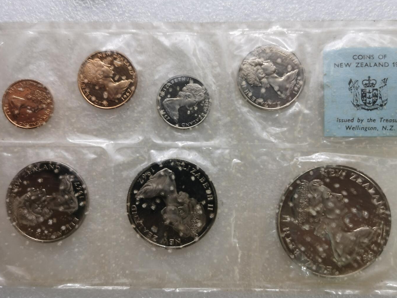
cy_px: 151
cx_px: 203
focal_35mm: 30
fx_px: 344
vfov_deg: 46.8
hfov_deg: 60.0
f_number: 1.6
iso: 50
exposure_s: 1/100
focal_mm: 5.56
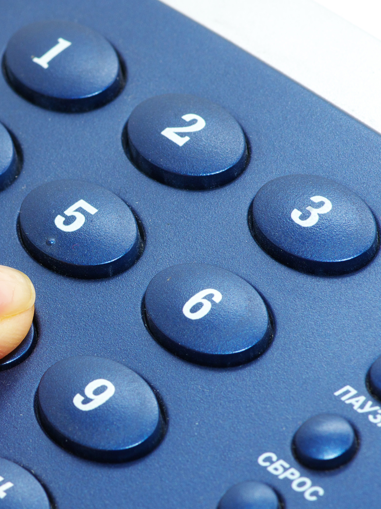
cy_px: 281
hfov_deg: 5.5
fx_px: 3935
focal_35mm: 268
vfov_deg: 7.4
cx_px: -15
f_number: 11
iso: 200
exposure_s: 1/125
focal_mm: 100
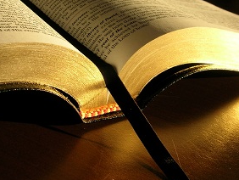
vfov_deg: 28.4
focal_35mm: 51
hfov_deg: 37.4
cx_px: 132
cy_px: 59
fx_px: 352
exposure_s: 1/132
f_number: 4.9
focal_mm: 6
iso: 50
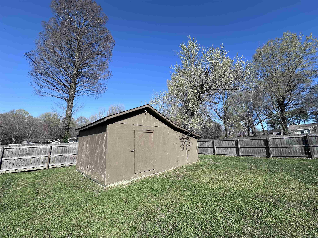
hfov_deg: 102.1
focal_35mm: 14
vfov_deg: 85.7
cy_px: 119
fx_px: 129
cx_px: 159
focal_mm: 2.22
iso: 40
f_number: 2.2
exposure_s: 1/1618
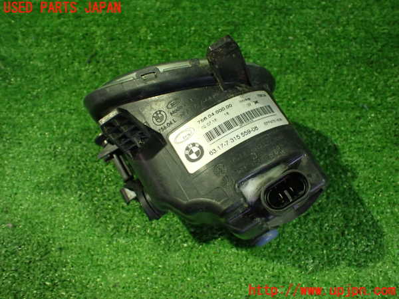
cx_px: 200
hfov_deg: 56.8
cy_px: 150
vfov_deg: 44.2
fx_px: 369
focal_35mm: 32
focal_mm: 5.79
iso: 1000
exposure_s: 1/30
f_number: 2.4
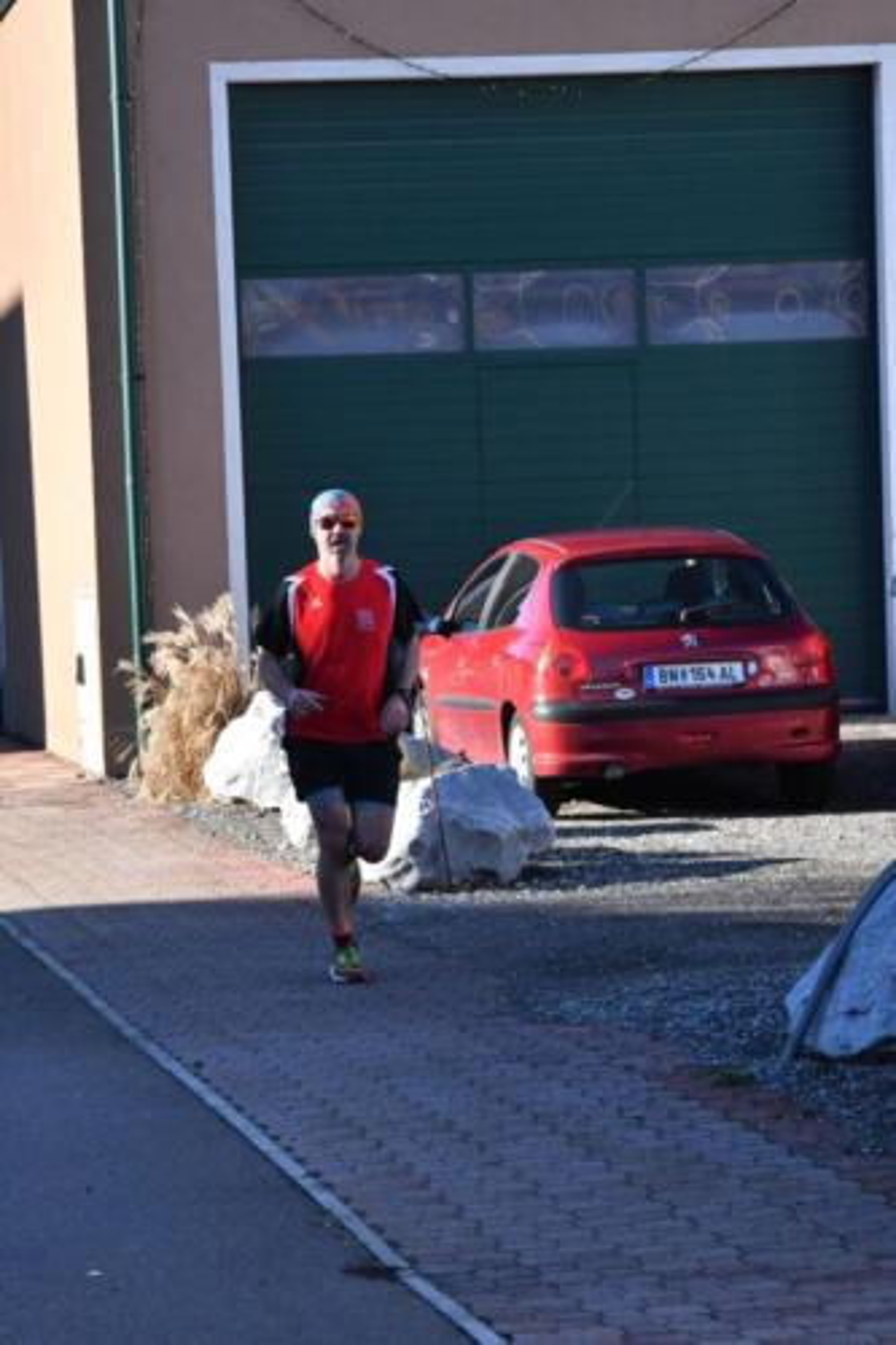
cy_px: 672
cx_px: 448
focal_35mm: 135
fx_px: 5043
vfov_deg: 15.2
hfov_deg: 10.2
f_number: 14
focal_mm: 90
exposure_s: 1/1250
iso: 2000
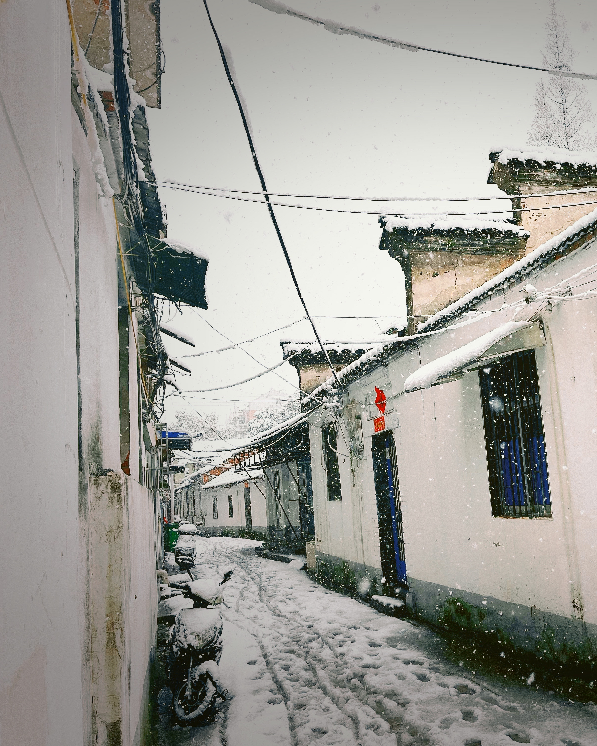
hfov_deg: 41.8
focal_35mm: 34
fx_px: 751
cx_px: 463
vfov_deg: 52.8
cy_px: 372
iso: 50
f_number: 1.6
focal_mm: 5.1
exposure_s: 1/513
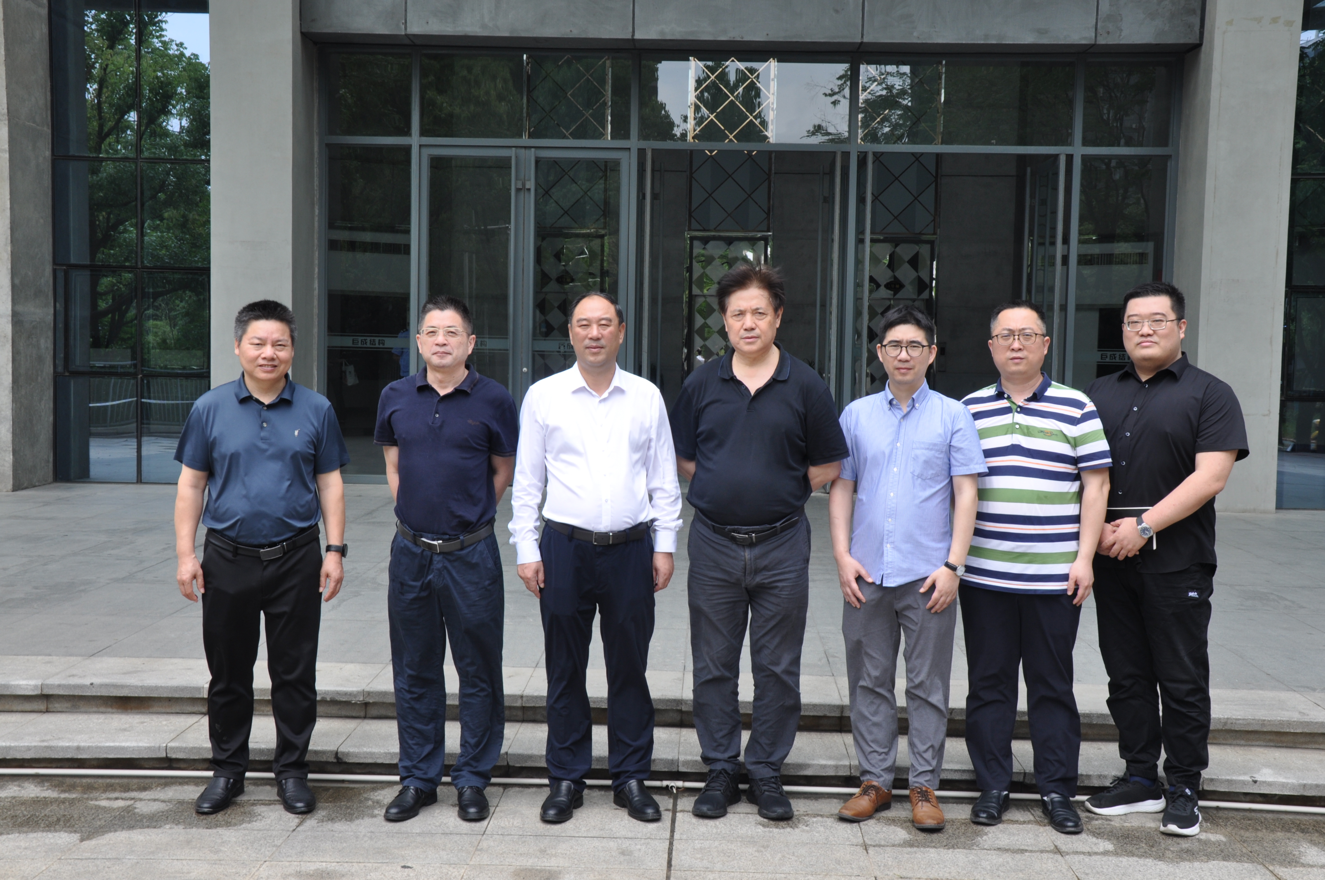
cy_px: 440
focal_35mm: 42
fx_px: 1544
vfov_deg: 31.8
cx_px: 662
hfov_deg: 46.4
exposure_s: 1/125
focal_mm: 28
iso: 200
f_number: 10
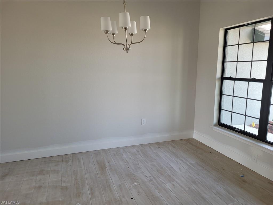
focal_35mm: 26
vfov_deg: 53.1
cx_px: 136
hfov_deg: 67.3
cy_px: 102
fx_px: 205
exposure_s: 1/120
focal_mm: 5.4
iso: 100
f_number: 1.8
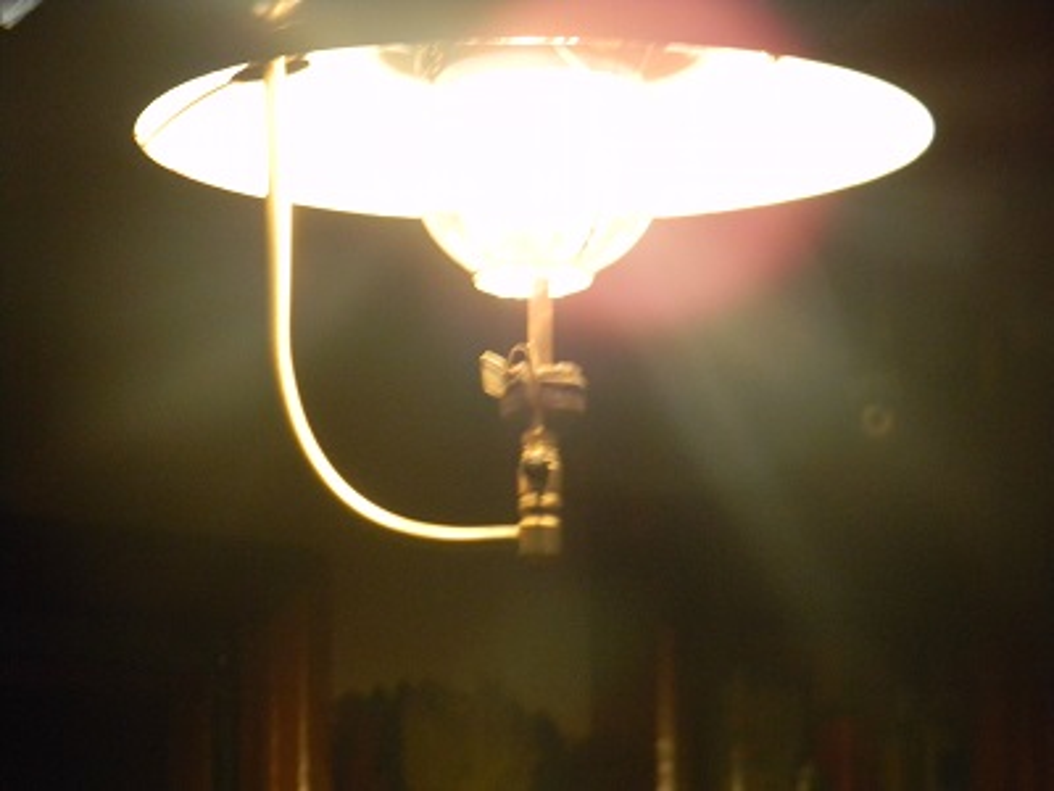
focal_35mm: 148
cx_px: 527
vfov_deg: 10.0
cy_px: 396
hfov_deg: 13.3
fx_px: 4506
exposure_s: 1/14.6
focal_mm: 26.8
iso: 400
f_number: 5
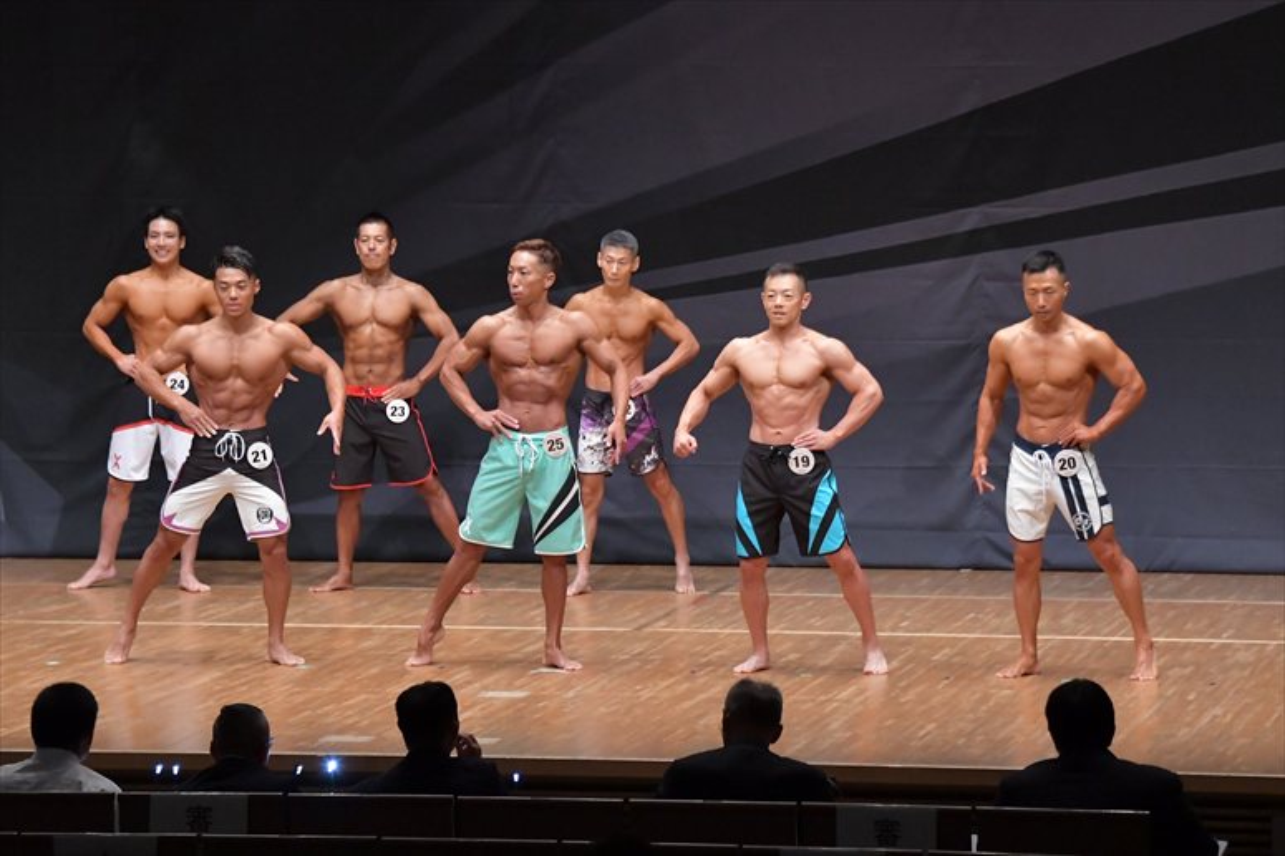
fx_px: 5994
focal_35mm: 168
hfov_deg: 12.2
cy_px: 428
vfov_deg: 8.2
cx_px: 642
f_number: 5.6
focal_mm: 112
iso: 6400
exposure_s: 1/400
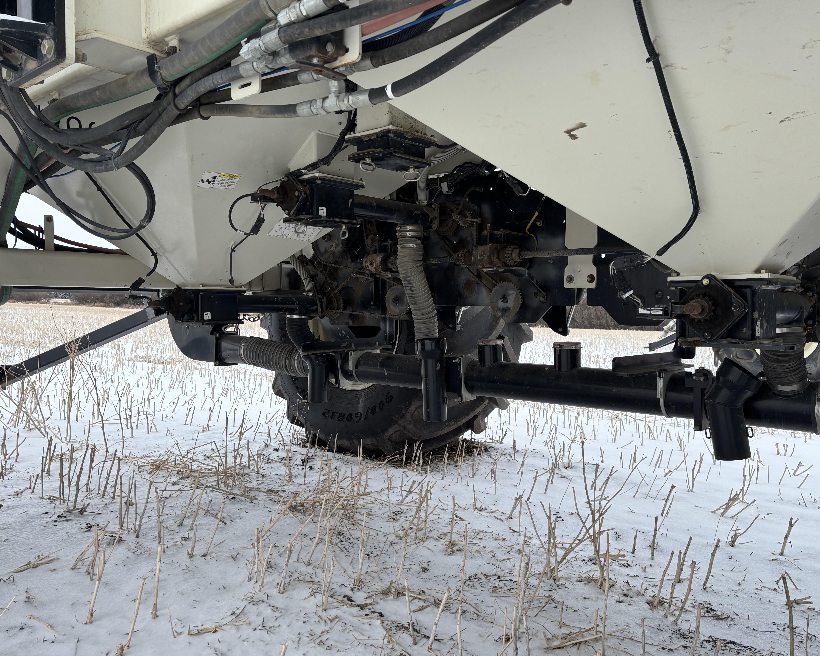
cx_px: 422
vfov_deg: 51.5
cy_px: 326
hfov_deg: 62.2
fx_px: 680
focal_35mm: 28
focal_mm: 5.96
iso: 50
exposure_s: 1/1007
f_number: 1.6
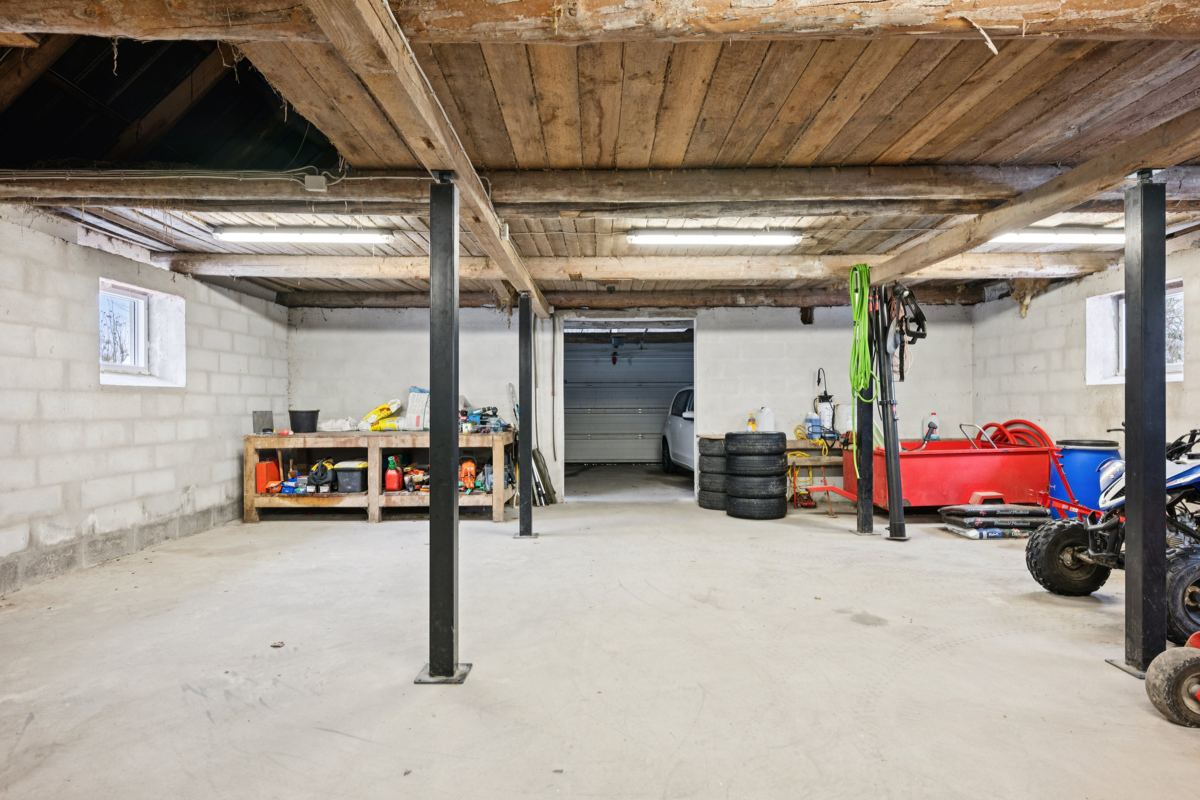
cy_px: 400
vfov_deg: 63.2
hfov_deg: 85.4
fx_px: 650
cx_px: 600
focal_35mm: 20
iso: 640
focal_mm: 19.5
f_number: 8
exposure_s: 1/13
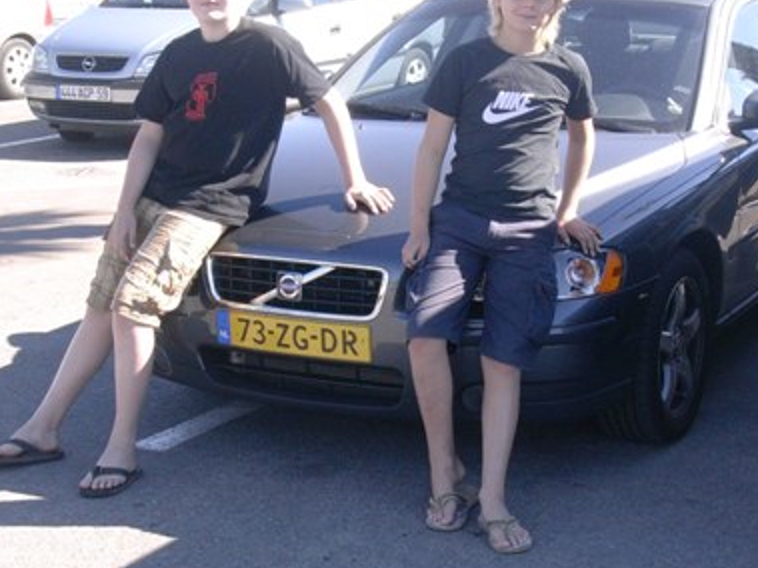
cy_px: 260
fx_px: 1664
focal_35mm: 76
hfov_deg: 25.7
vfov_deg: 19.4
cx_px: 398
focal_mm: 6.7
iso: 70
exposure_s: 1/279
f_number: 2.9
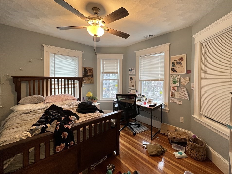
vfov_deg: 85.6
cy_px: 82
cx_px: 124
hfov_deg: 101.9
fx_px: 94
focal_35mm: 14
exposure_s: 1/60
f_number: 1.8
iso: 250
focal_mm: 1.57
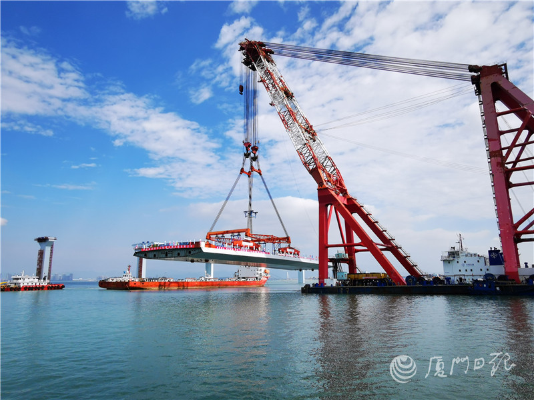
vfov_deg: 56.8
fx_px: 370
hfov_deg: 71.6
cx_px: 267
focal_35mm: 24
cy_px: 200
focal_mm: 2.26
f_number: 2.2
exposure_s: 1/1305
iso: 50
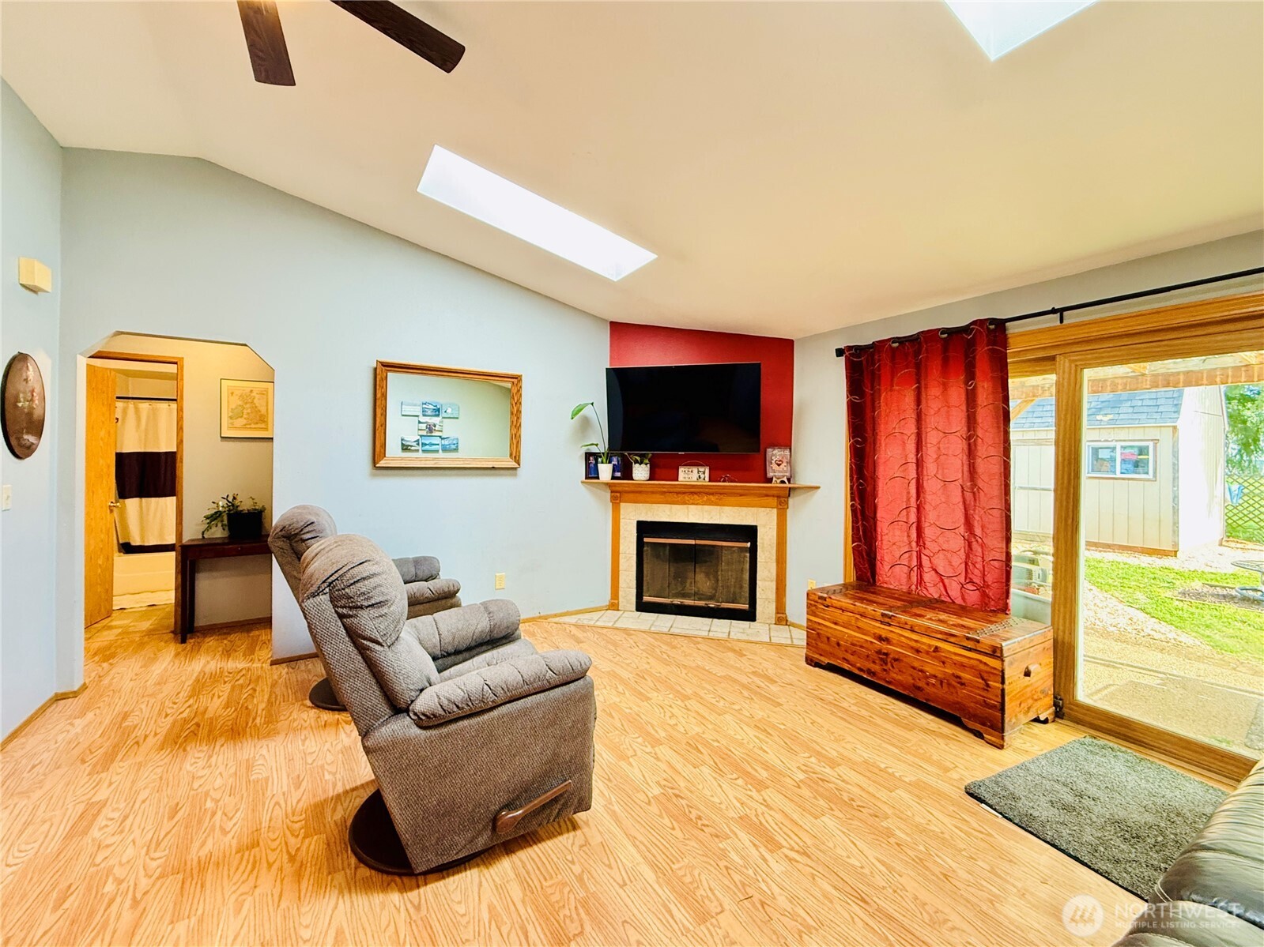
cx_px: 632
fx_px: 511
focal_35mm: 14
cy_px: 474
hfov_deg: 102.1
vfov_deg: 85.7
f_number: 2.2
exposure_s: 1/55
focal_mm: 2.22
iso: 320
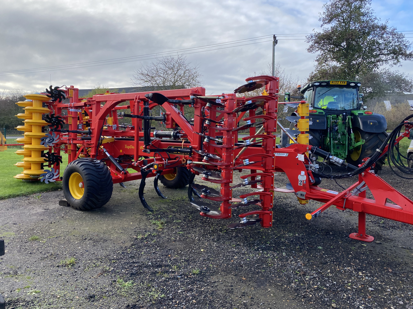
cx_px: 206
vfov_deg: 53.1
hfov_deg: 67.3
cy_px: 154
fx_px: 310
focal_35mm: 26
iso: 32
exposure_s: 1/738
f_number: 1.8
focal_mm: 4.25
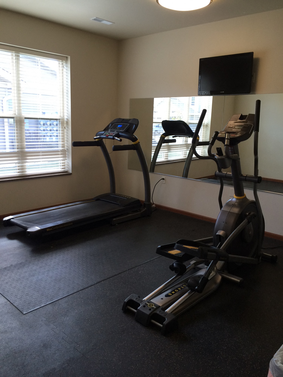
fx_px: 316
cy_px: 188
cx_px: 142
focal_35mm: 29
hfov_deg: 48.2
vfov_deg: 61.7
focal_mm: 4.15
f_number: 2.2
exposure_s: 1/30
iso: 32
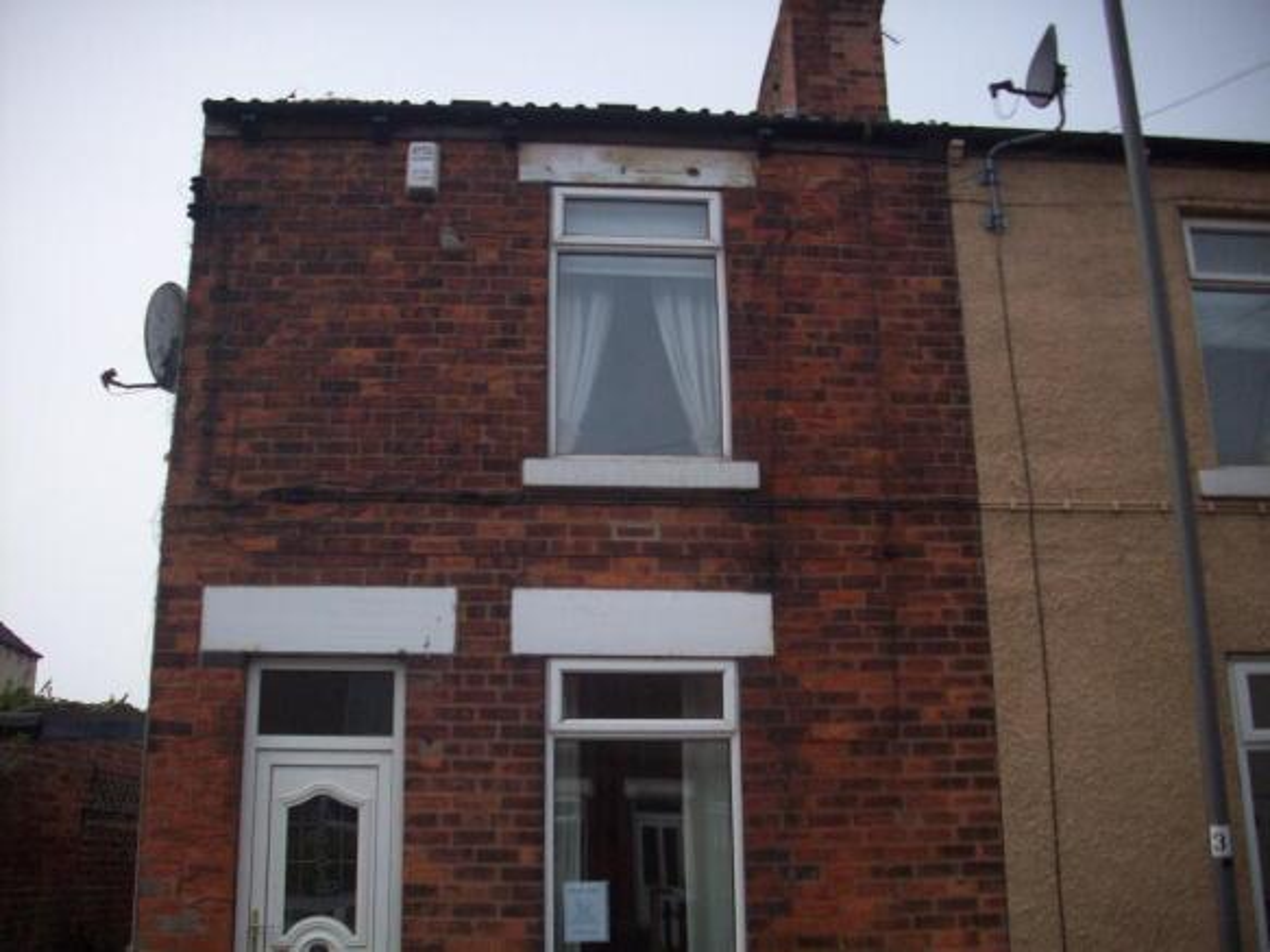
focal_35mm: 37
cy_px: 476
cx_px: 635
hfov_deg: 50.1
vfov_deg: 38.7
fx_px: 1357
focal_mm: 6.2
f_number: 5.6
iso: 80
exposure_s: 1/285
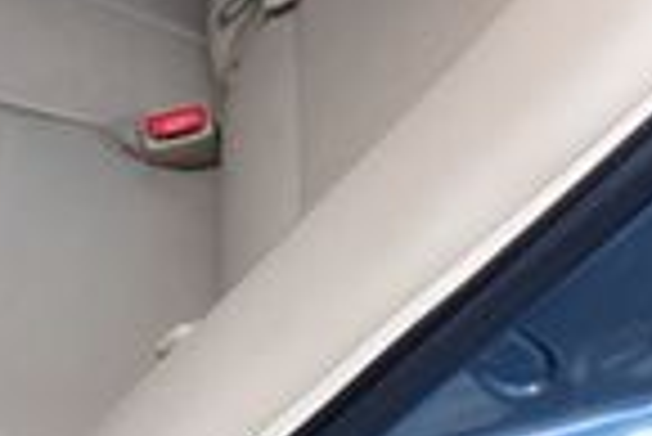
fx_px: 2157
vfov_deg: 11.3
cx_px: -261
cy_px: -90
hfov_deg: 16.0
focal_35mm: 119
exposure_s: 1/100
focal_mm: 18
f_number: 9
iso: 400
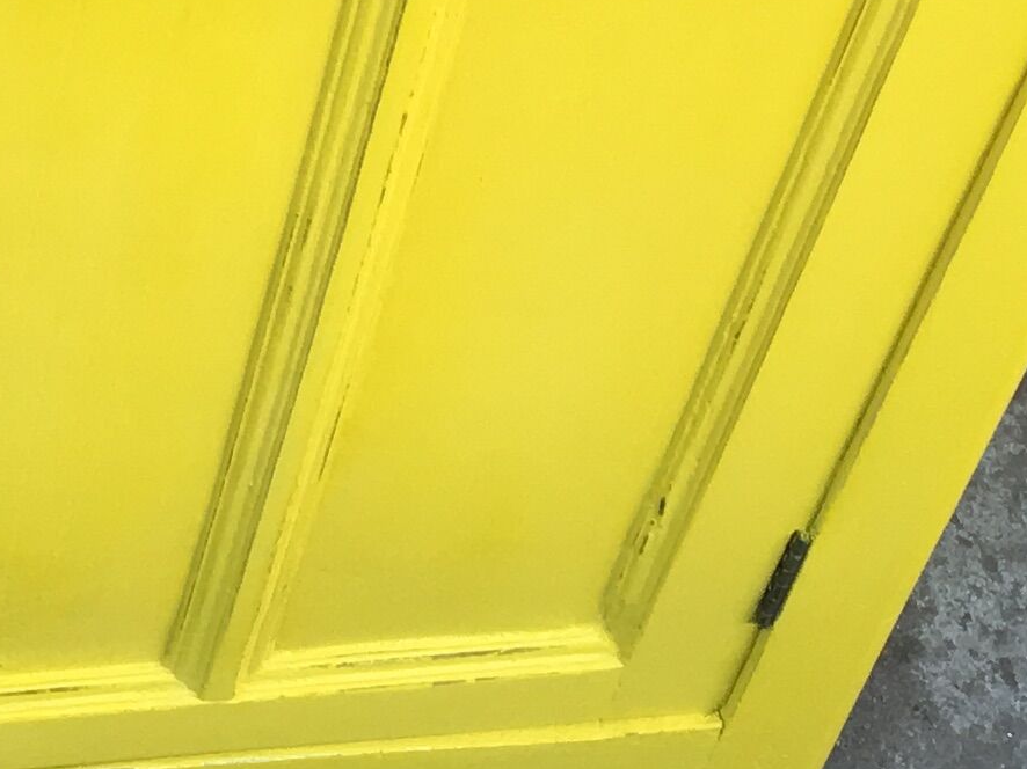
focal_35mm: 132
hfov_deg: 14.4
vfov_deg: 10.5
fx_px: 3915
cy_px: -637
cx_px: -232
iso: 40
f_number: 2.2
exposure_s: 1/100
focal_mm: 4.15
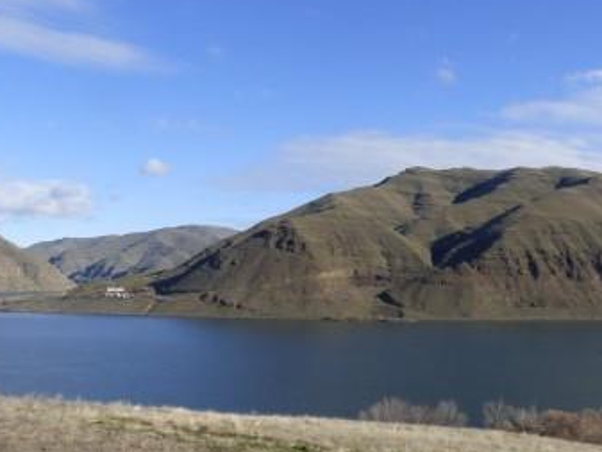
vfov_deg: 37.6
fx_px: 661
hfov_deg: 48.8
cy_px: 263
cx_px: 348
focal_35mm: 38
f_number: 2.8
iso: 100
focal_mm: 3.58
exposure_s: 1/1600
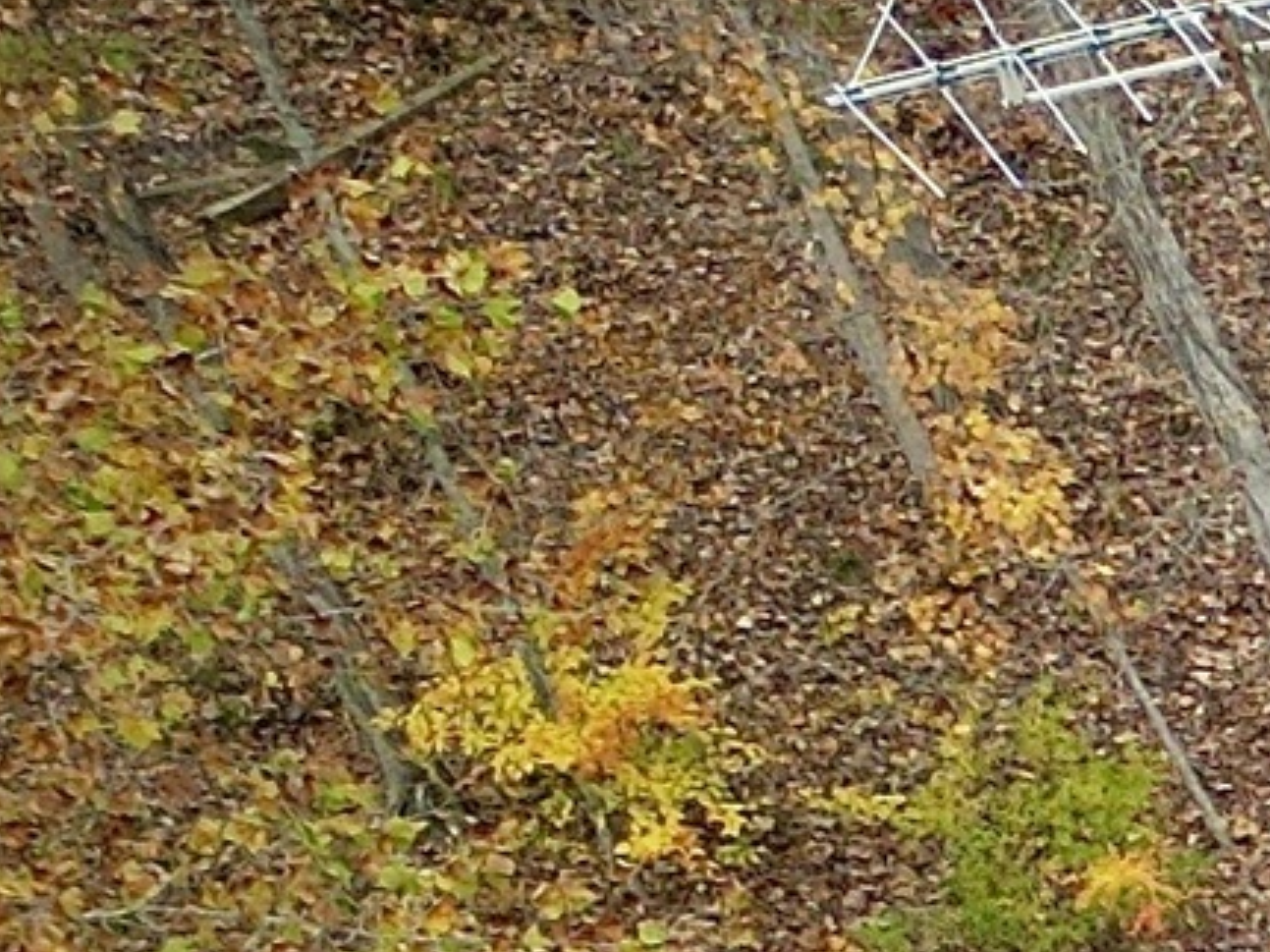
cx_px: 4426
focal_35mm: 171
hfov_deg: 8.5
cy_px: 2349
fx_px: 6272
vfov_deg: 8.0
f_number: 1.7
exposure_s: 1/640
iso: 200
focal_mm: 6.72
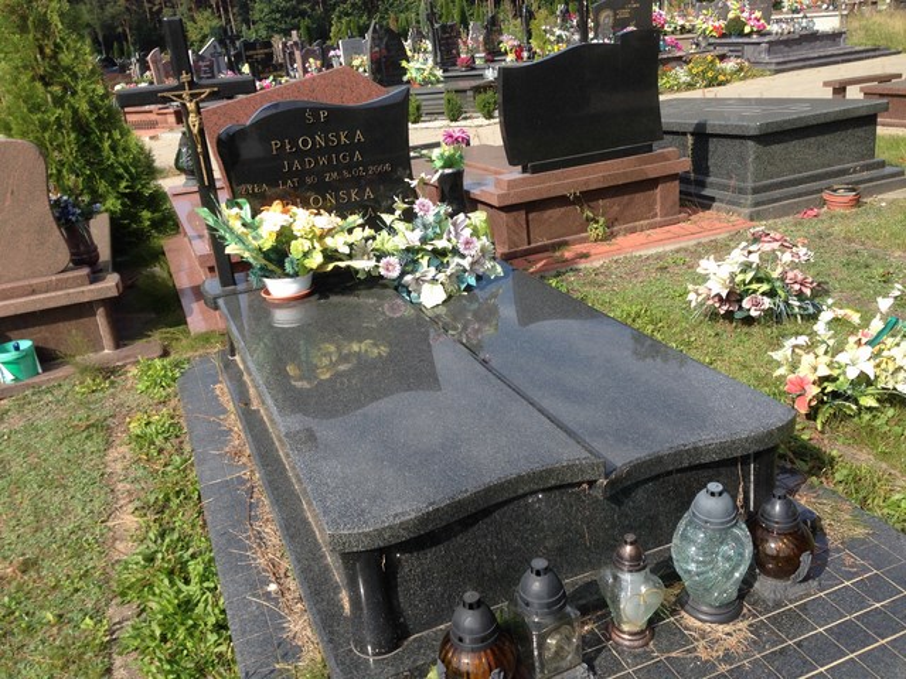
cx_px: 453
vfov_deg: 42.9
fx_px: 864
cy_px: 340
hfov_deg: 55.4
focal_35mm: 33
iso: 50
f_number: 2.4
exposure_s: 1/834
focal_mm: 4.12
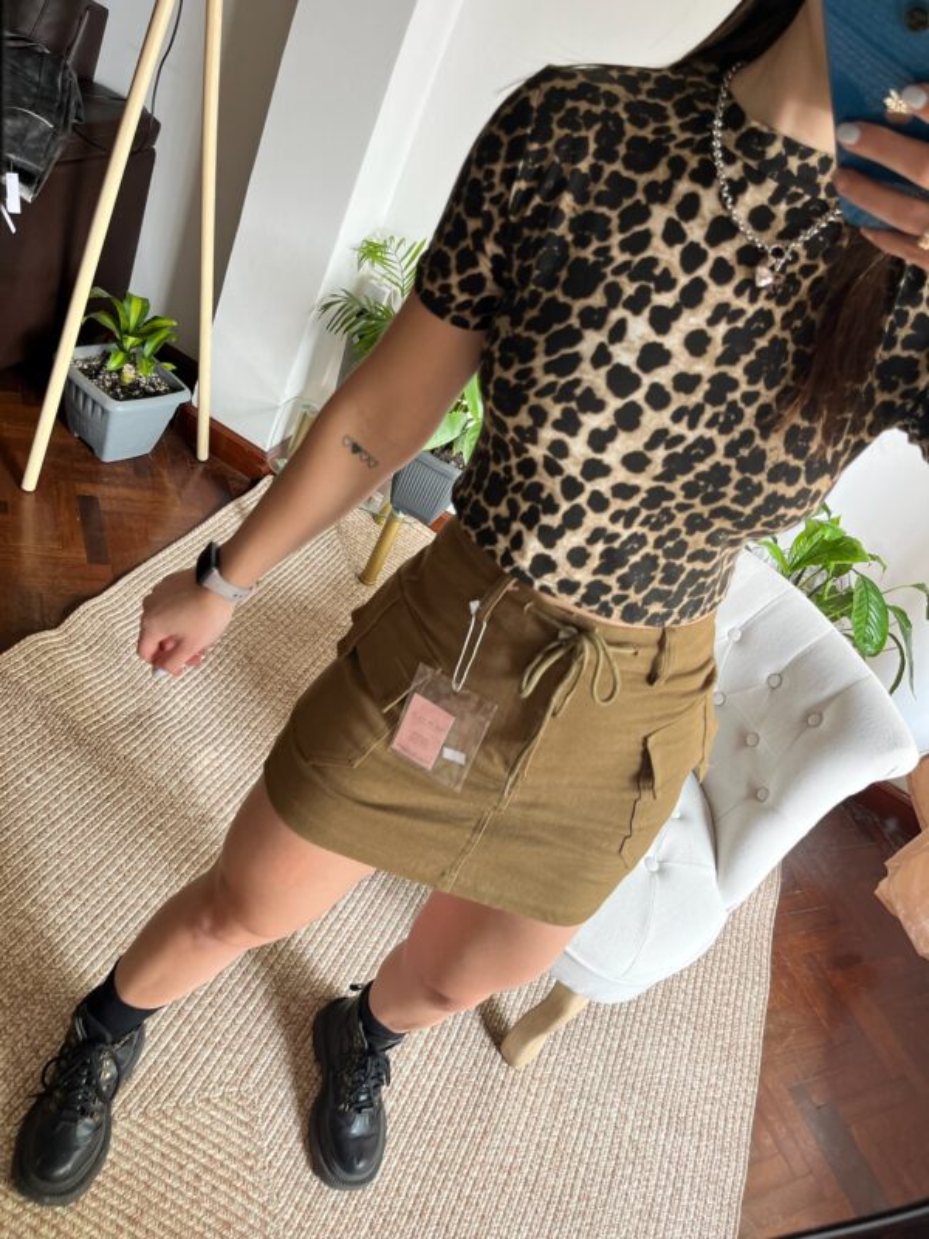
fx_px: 930
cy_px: 620
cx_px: 464
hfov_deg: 53.1
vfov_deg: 67.3
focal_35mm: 26
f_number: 1.6
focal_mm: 5.1
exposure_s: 1/111
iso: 125
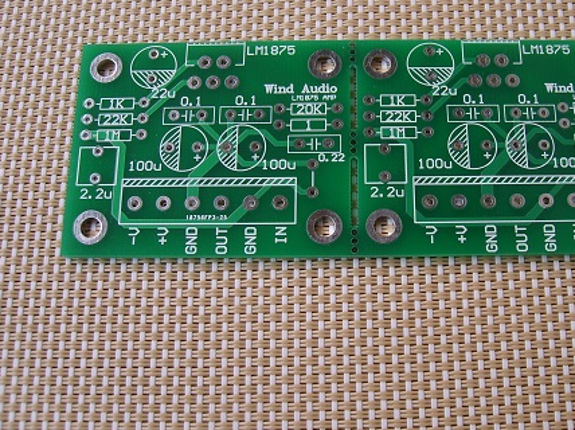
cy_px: 185
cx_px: 348
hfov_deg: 41.9
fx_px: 747
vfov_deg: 32.1
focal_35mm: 45
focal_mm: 5.8
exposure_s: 1/45
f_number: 2.8
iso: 50
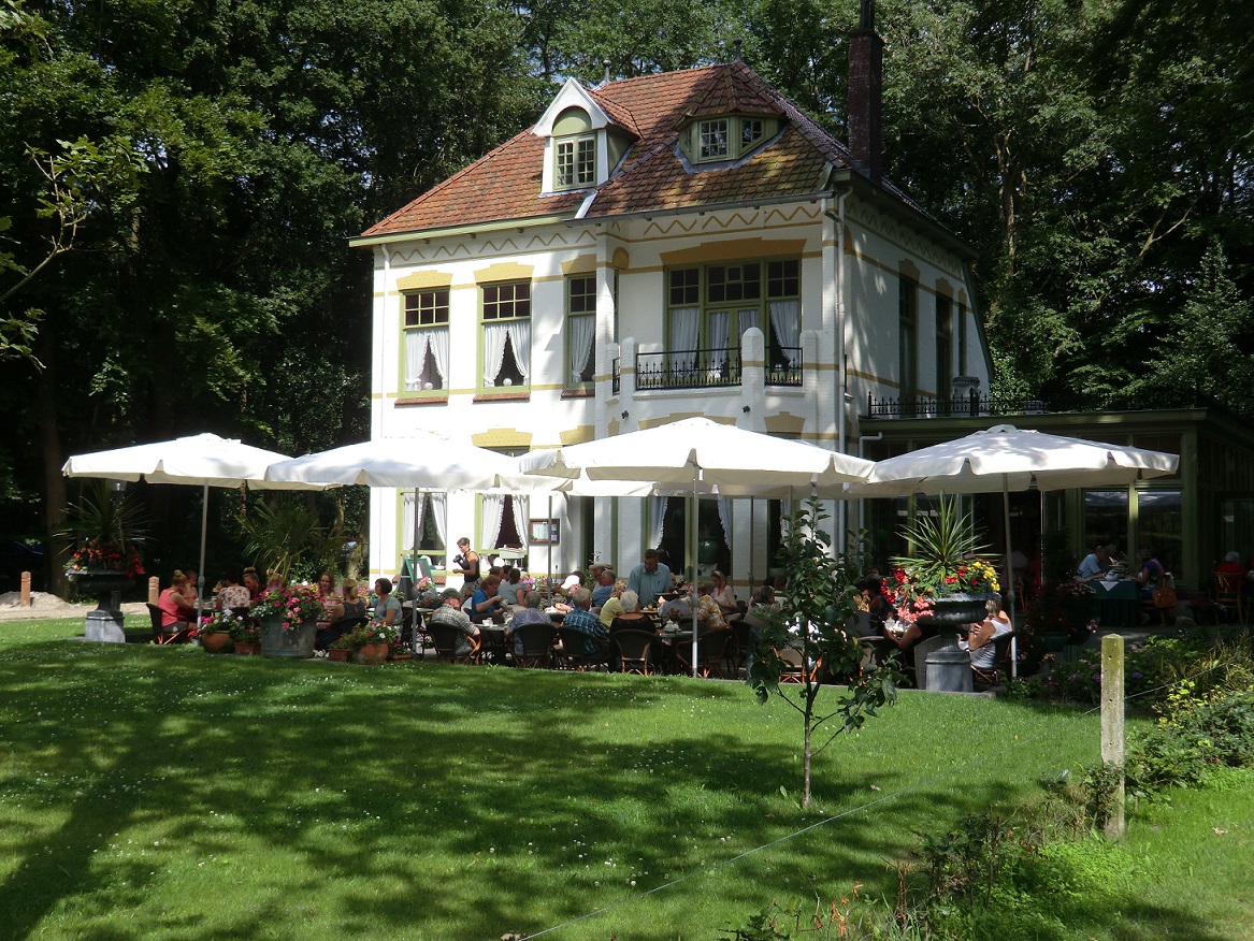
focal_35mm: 40
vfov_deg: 36.0
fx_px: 1449
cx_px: 627
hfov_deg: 46.8
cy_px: 470
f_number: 3.8
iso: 64
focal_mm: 7.1
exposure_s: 1/400
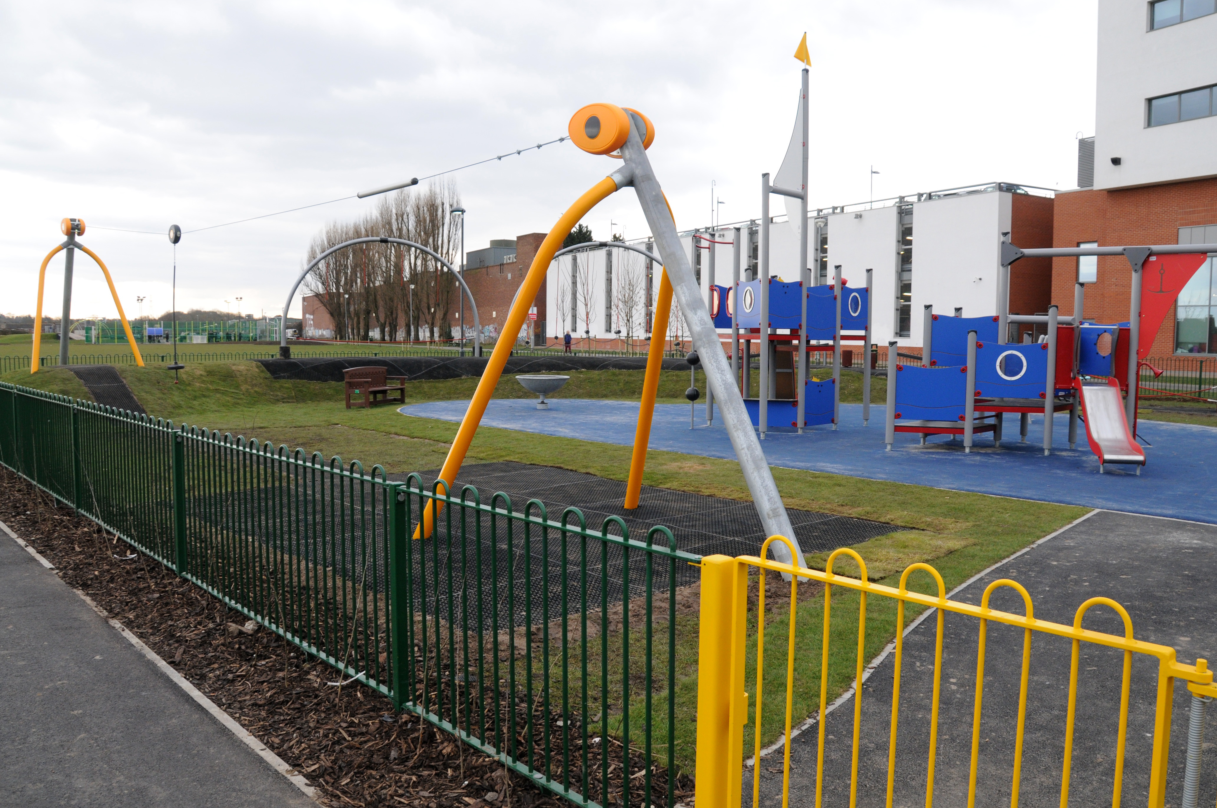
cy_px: 400
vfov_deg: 46.3
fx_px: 945
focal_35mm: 28
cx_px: 622
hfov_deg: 65.5
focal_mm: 18
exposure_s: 1/160
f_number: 6.3
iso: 500
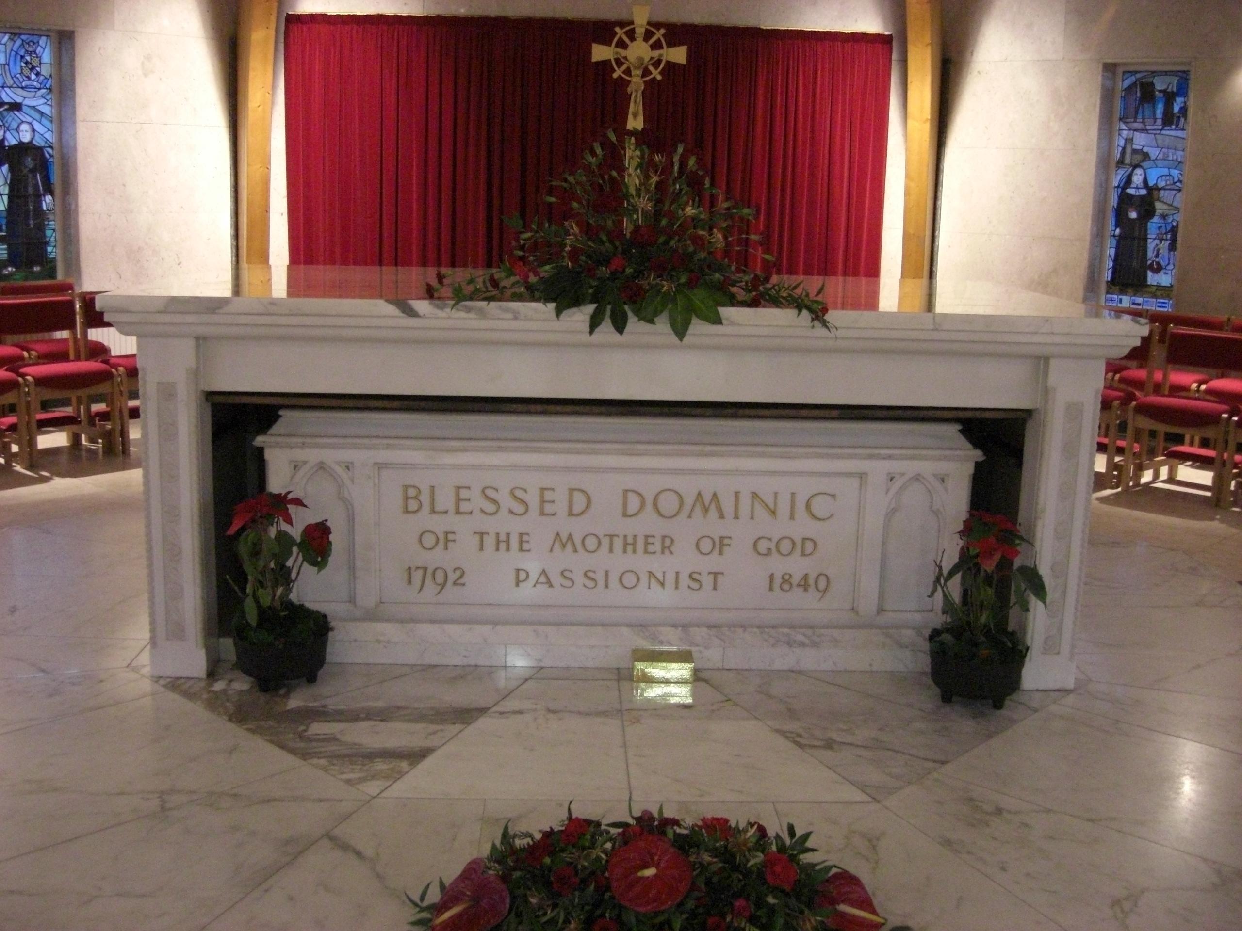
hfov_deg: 49.0
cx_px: 621
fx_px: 1363
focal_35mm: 38
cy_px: 466
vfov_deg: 37.7
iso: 800
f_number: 2.8
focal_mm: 7.9
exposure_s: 1/40
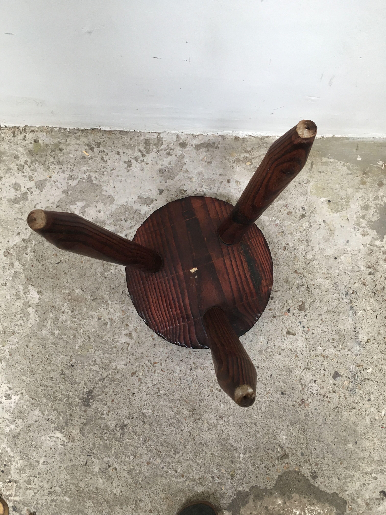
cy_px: 258
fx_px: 431
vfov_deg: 61.7
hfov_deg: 48.2
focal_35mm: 29
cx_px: 193
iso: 40
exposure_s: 1/33
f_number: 2.2
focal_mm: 4.15
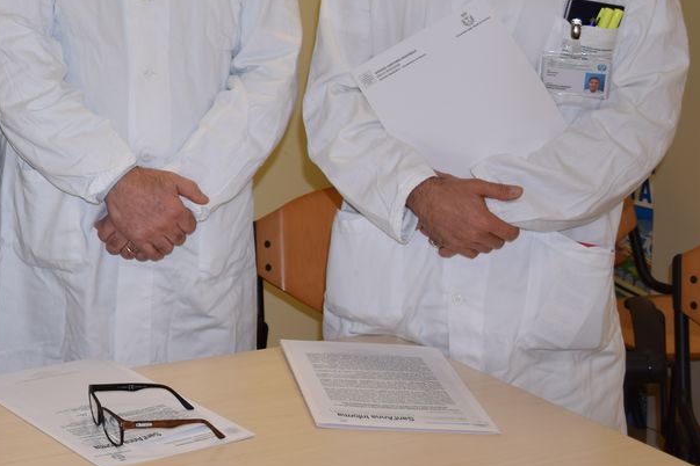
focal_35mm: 80
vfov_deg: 16.6
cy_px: -8
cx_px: -73
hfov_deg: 23.7
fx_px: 1559
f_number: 3.8
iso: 100
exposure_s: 1/60
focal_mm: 23
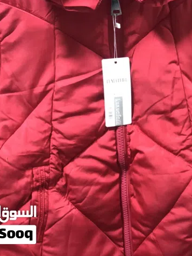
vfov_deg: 27.8
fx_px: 517
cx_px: 117
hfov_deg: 21.0
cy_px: 128
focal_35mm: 70
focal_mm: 6
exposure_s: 1/11
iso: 160
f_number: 2.4
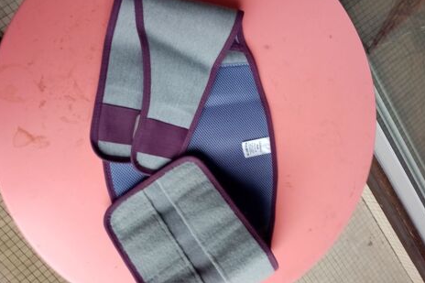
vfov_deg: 46.3
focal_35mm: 28
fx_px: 330
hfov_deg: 65.5
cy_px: 156
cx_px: 216
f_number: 1.8
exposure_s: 1/33.3
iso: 161
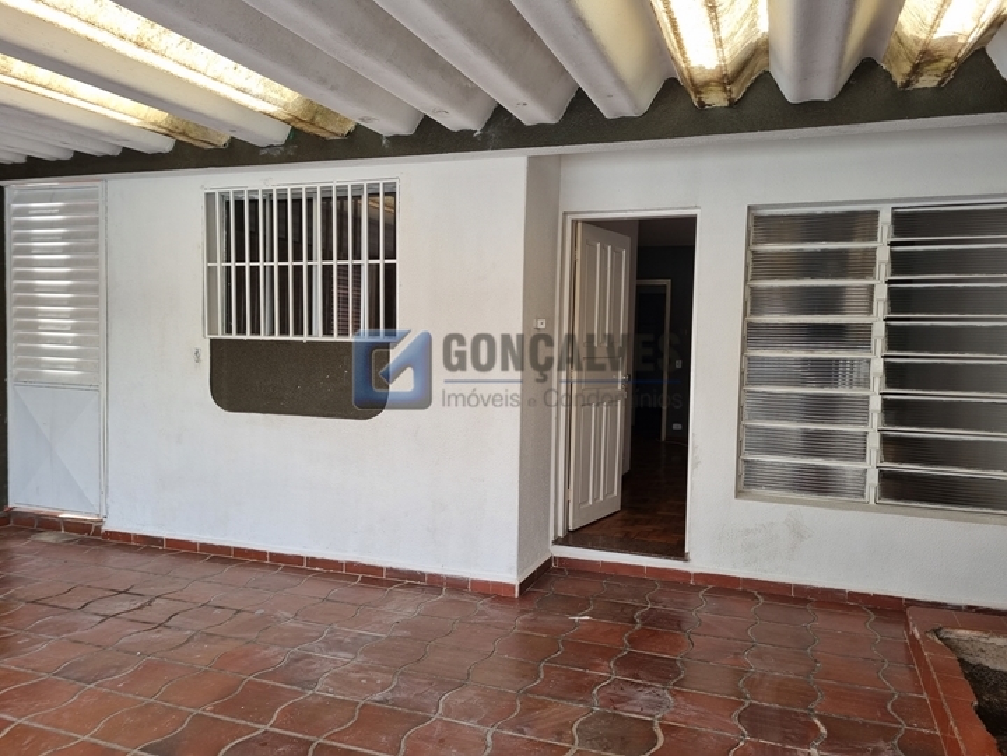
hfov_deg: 67.3
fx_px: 756
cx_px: 504
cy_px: 378
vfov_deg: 53.1
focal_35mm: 26
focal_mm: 5.4
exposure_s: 1/218
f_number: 1.8
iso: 50
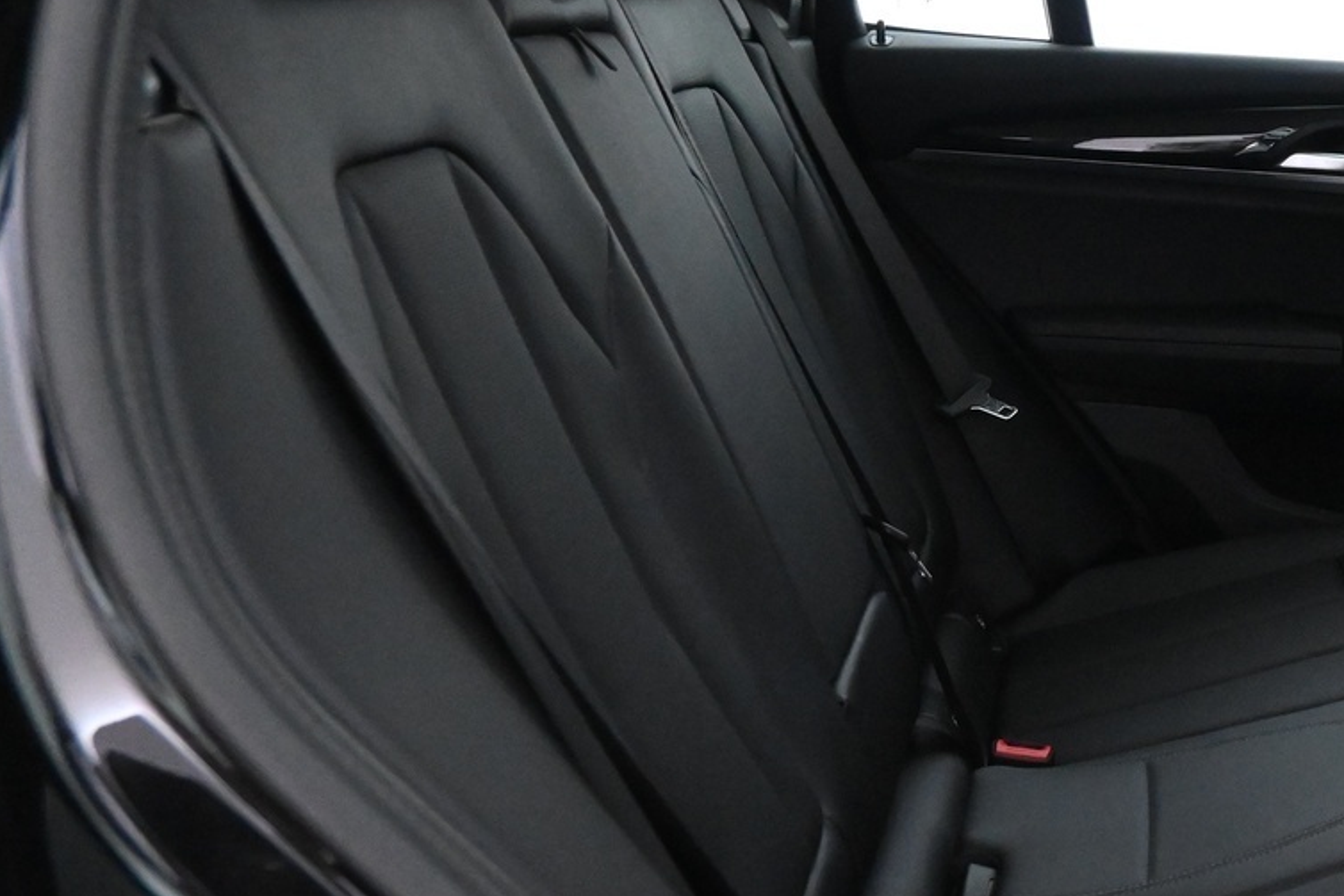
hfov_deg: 31.6
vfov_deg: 23.4
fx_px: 2166
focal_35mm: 58
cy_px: 529
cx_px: 1380
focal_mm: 18
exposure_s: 1/30
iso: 5600
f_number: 5
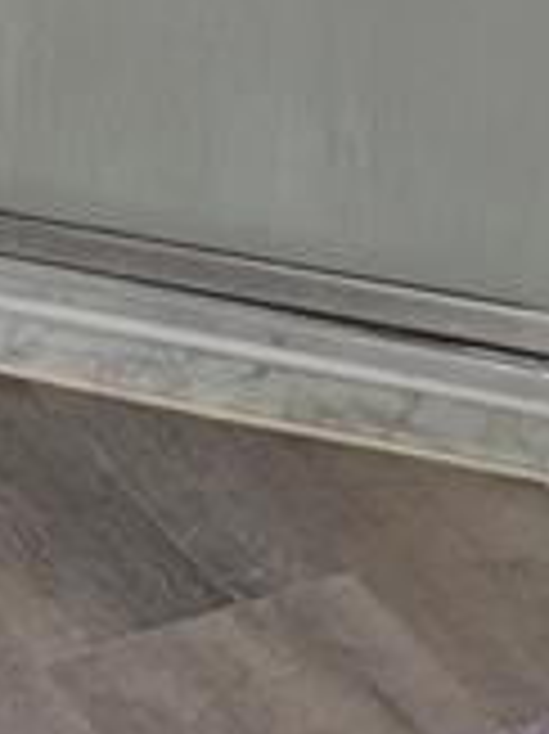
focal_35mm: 169
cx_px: -9
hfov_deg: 8.7
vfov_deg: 10.8
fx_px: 3578
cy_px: -698
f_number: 1.7
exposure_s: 1/120
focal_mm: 6.3
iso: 80
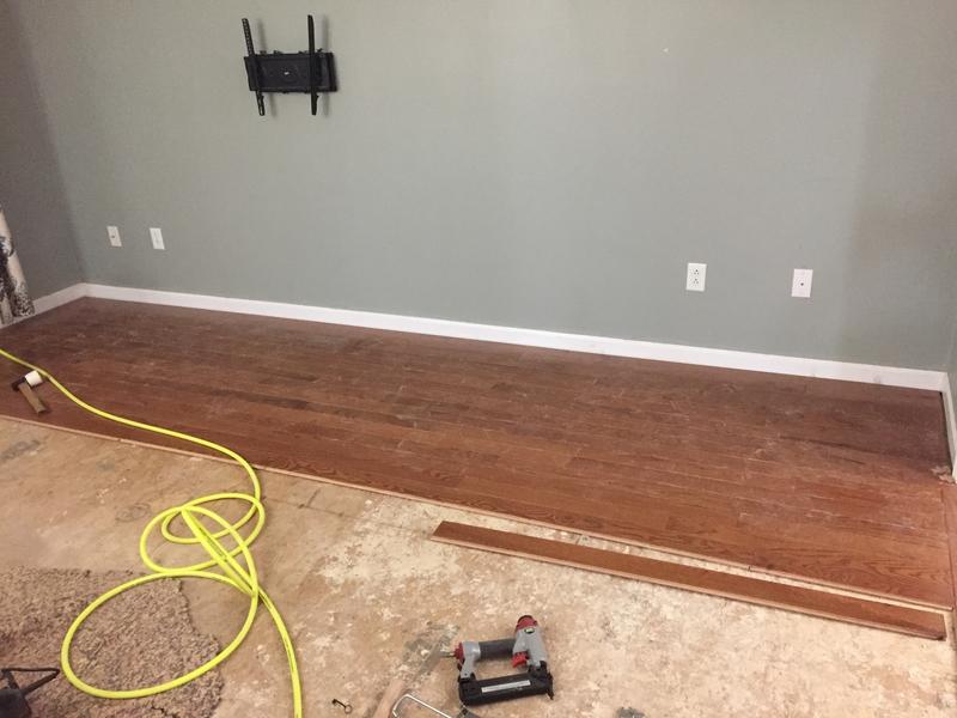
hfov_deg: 61.7
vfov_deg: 48.2
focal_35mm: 29
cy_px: 359
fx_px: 802
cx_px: 478
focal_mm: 4.15
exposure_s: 1/15
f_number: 2.2
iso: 250
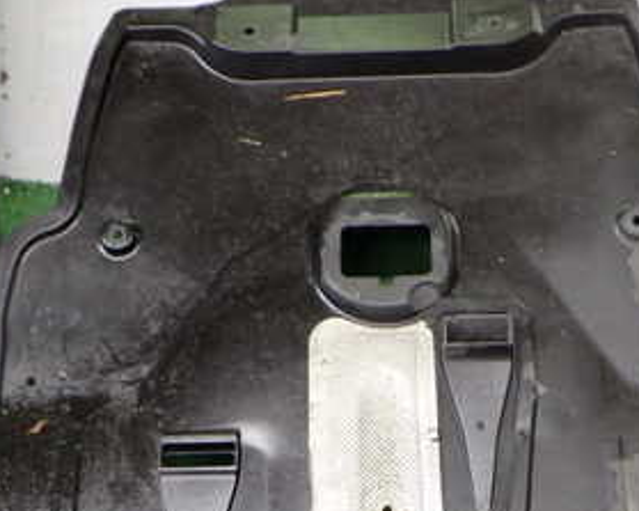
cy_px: 419
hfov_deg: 30.0
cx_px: 369
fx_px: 1191
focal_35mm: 63
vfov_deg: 23.8
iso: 200
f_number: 2.3
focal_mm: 5.4
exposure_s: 1/50
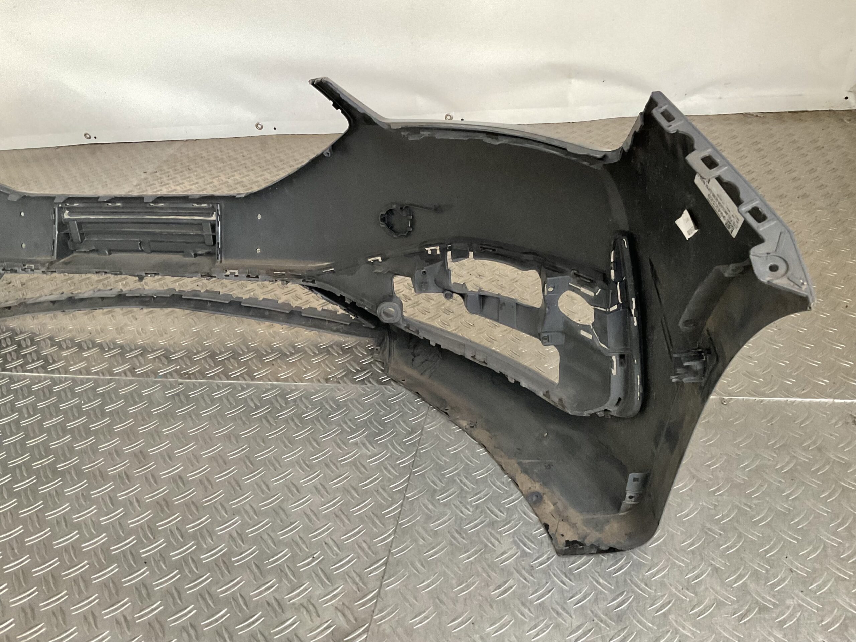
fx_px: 717
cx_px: 428
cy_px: 321
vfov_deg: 48.2
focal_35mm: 29
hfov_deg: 61.7
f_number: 1.8
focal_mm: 3
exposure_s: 1/60
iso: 160
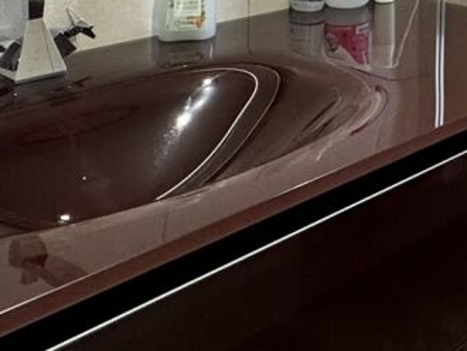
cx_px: 573
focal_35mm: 61
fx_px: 824
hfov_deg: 27.5
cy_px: -176
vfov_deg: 20.6
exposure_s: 1/50
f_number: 2.2
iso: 250
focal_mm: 2.22
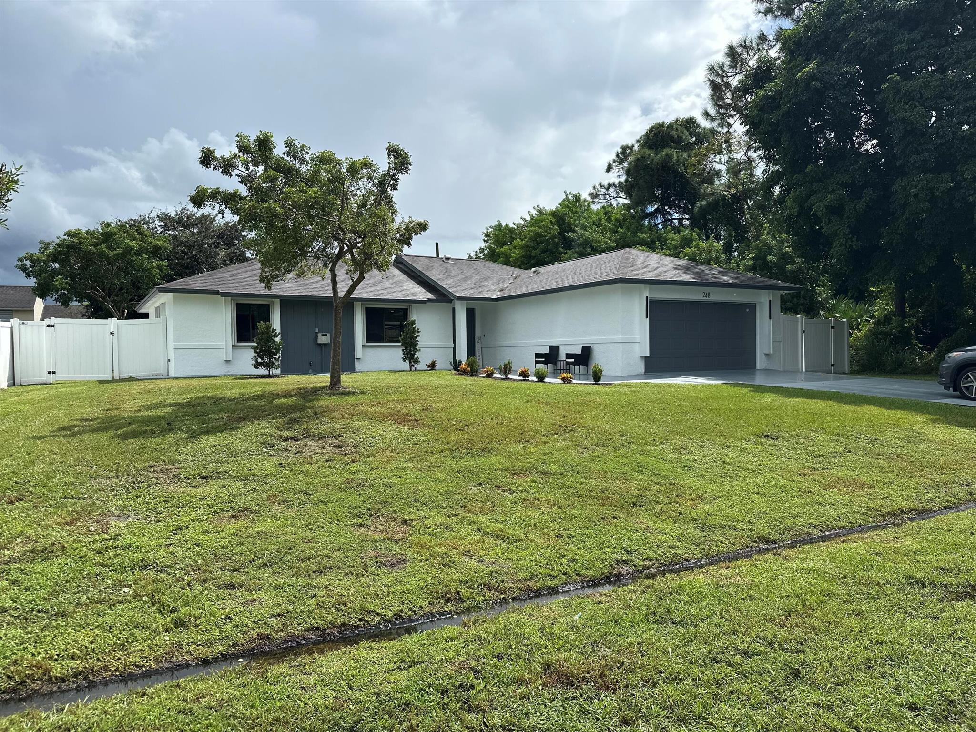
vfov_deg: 56.8
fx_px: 677
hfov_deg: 71.6
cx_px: 488
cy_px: 366
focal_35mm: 24
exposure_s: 1/7042
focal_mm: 6.86
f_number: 1.78
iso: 80
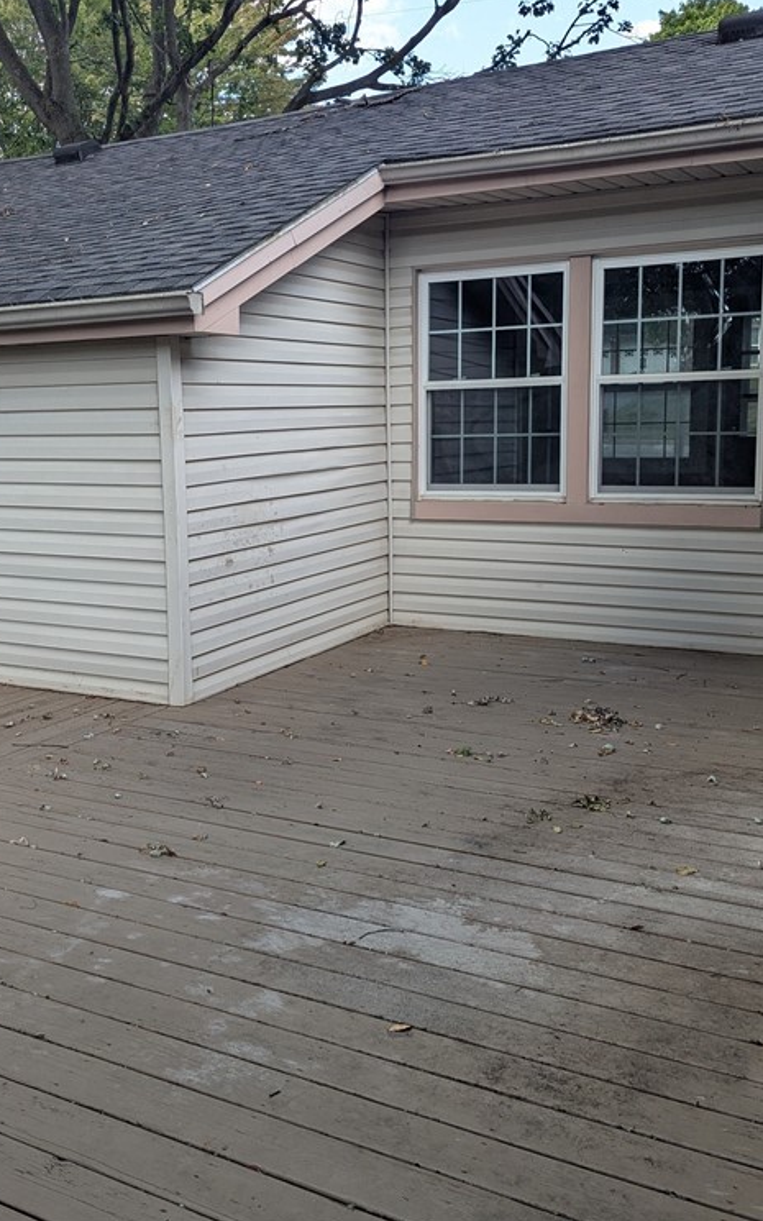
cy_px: 597
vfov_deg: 55.3
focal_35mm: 35
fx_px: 1164
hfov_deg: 35.8
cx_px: 238
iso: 44
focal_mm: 6.81
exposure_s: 1/460
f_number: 1.85
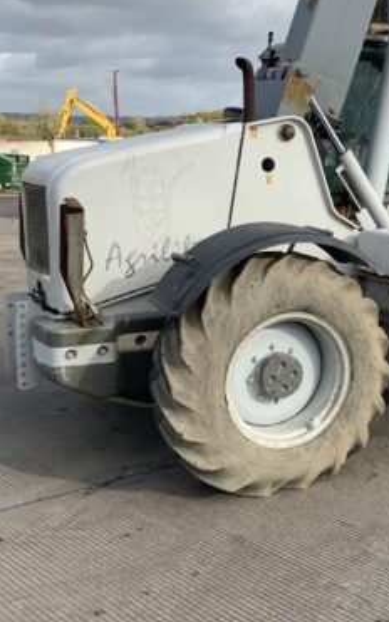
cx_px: 401
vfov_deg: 38.2
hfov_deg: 23.3
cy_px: 287
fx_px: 899
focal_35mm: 53
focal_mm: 3
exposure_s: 1/1221
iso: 16
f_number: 1.8
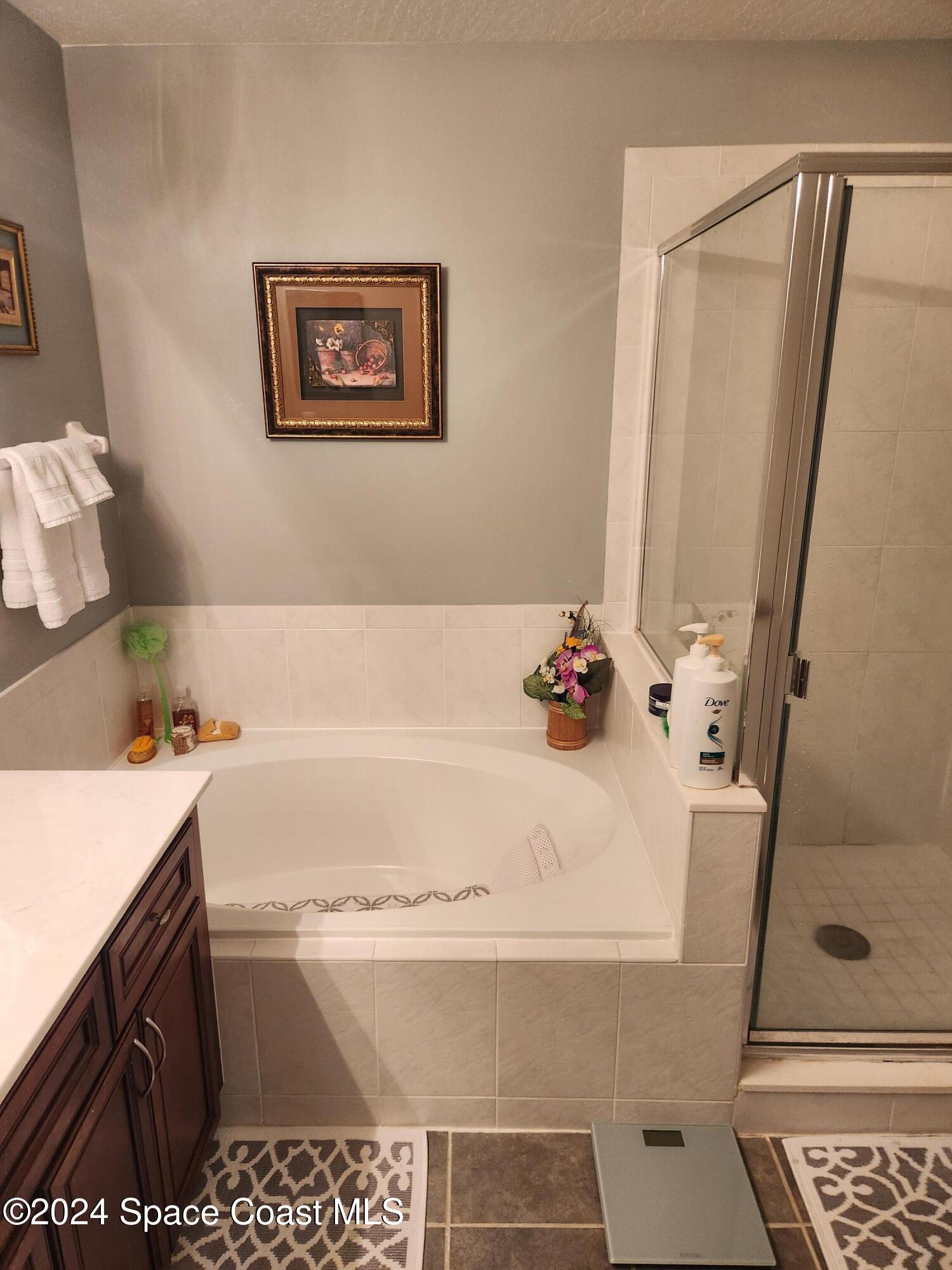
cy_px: 635
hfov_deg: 58.9
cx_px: 476
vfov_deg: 73.9
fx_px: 843
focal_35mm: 23
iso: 250
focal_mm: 5.4
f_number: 1.8
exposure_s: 1/120
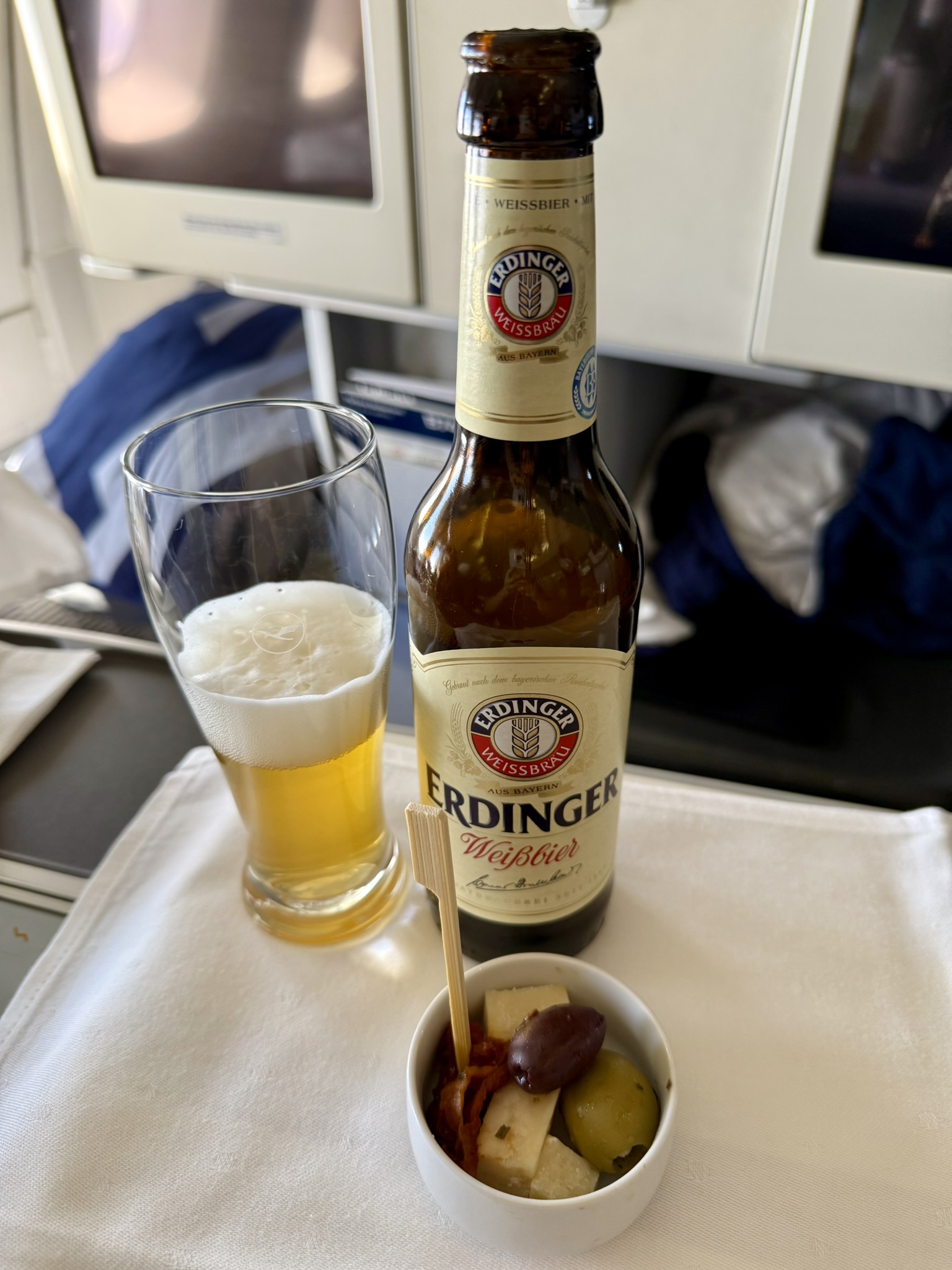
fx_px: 880
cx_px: 476
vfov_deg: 71.6
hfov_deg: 56.8
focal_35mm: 24
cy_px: 635
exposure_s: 1/121
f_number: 1.78
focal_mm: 6.76
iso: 160
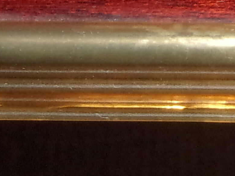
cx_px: 351
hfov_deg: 11.4
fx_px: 1127
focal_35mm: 166
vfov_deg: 8.8
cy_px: -45
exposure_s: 1/34
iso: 200
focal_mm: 5.1
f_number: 3.9
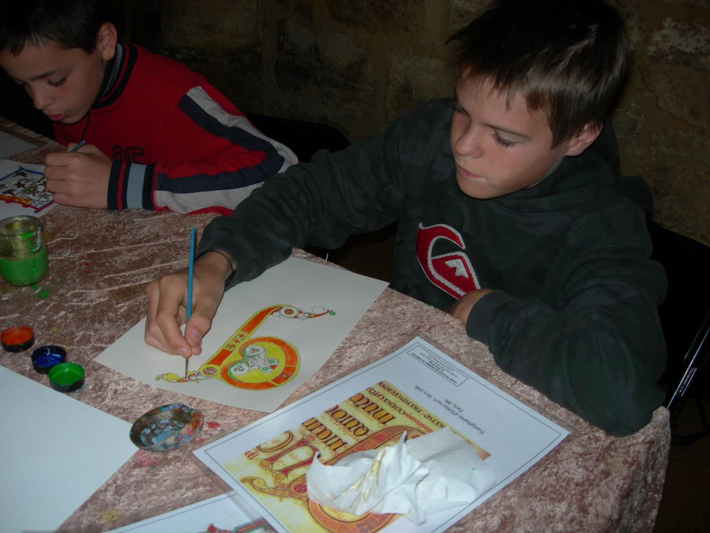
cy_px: 266
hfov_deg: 49.0
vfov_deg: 37.7
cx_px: 355
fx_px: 779
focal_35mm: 38
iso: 50
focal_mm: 7.8
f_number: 2.8
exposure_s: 1/60.1
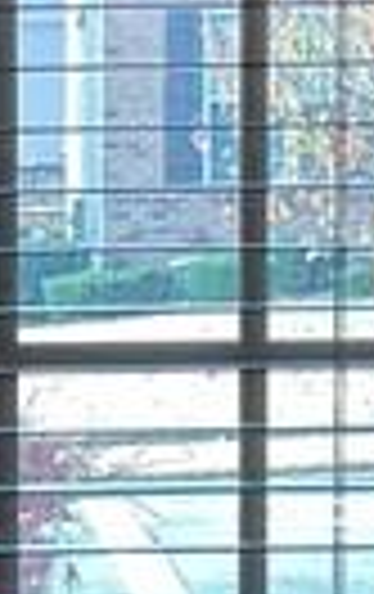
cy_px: 441
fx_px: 3865
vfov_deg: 8.8
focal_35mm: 238
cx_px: -135
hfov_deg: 5.5
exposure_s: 1/60
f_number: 1.8
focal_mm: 3
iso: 64
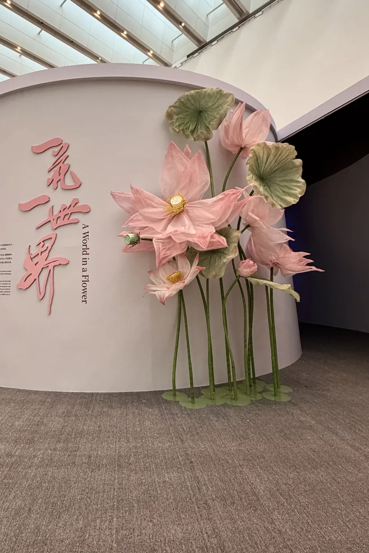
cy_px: 227
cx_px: 120
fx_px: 307
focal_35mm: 20
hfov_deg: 60.3
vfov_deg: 83.2
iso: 250
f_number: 2.2
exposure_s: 1/100
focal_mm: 2.22
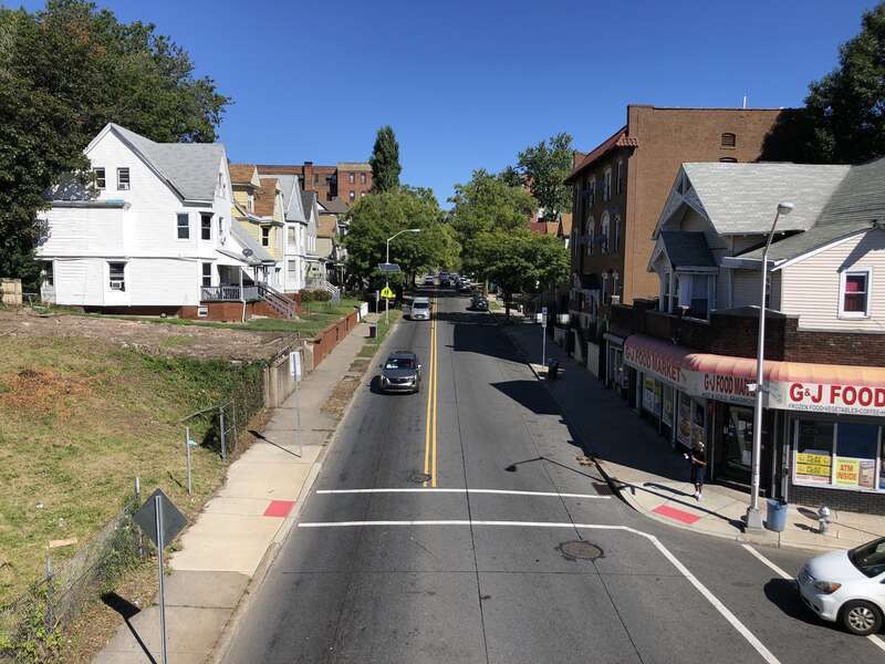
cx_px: 442
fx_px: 716
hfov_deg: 63.4
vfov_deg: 49.7
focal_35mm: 28
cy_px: 332
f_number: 1.8
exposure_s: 1/1869
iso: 20
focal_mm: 4
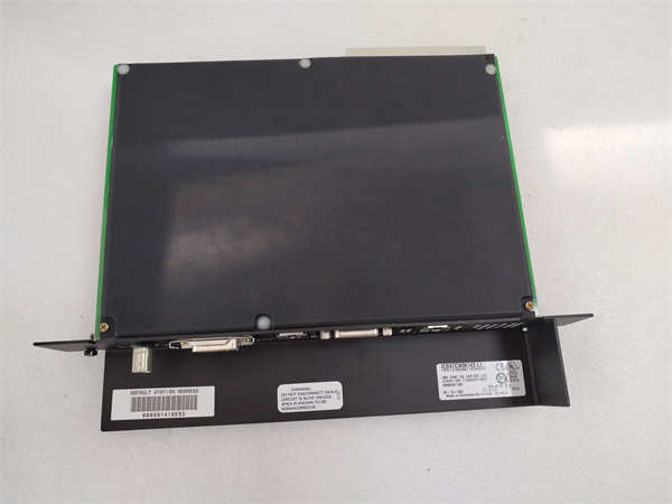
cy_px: 252
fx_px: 505
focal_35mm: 26
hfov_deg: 67.3
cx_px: 336
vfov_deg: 53.1
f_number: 1.8
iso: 320
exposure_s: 1/33.3
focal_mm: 4.75
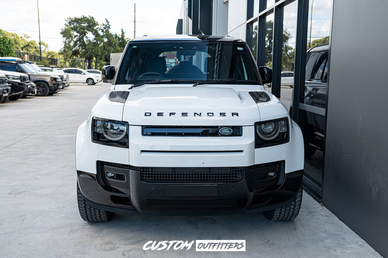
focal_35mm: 29
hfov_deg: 63.7
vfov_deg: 45.0
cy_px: 129
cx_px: 194
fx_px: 313
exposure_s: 1/100
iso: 100
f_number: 4.5
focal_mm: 29
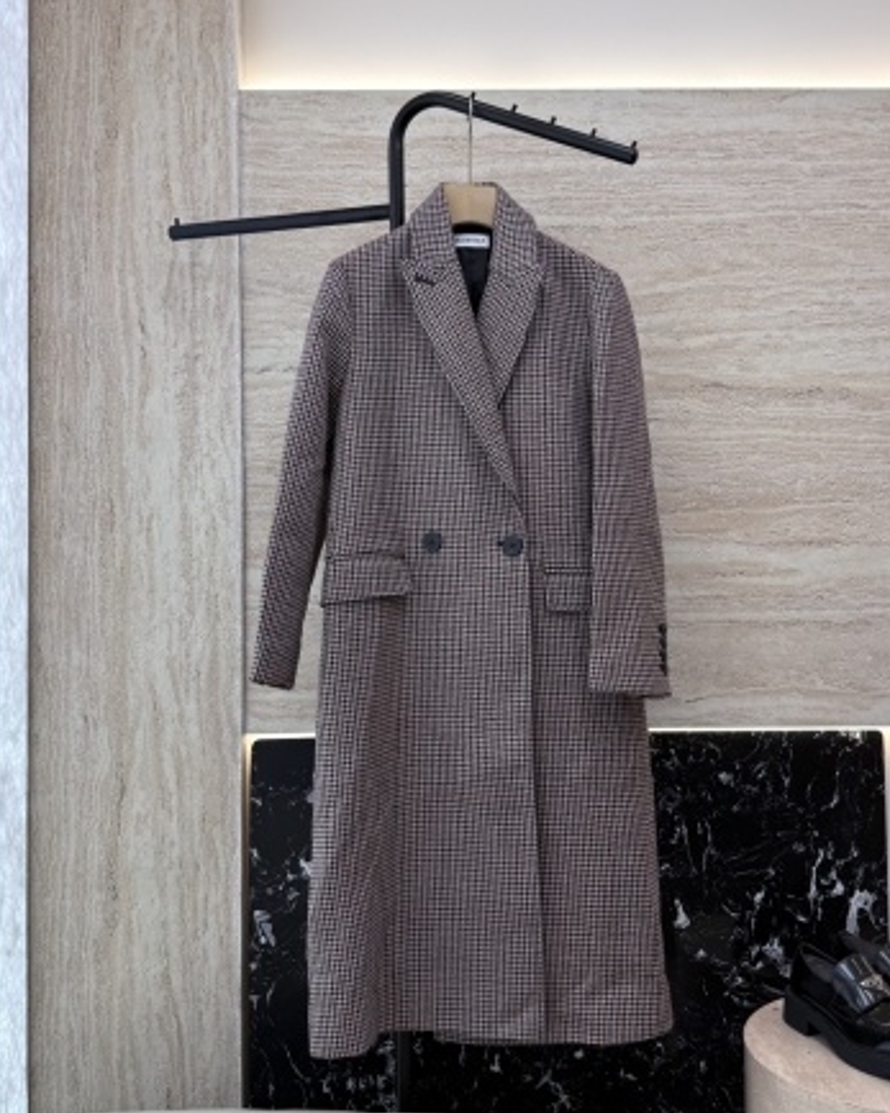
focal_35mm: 27
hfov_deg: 53.1
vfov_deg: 63.9
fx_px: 889
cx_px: 471
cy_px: 613
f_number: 1.78
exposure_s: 1/243
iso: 64
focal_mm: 6.76
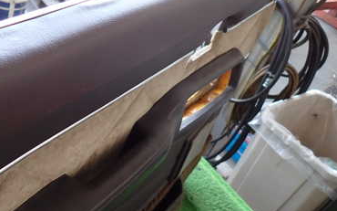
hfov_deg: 44.4
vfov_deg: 29.7
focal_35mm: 43
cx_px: 77
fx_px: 395
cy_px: 77
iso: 160
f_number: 2
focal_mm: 4.5
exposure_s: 1/60
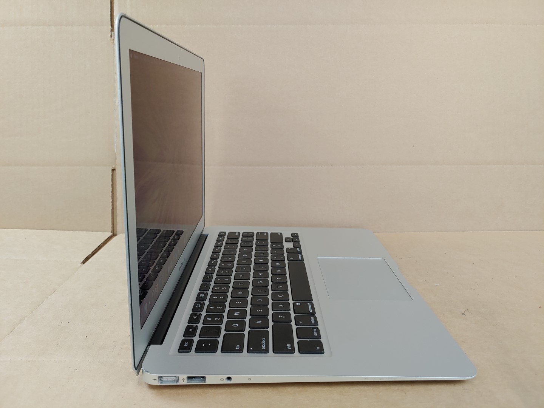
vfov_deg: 53.1
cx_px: 272
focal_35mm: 26
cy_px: 204
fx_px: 409
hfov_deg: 67.3
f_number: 1.8
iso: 50
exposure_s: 1/60
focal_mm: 4.36
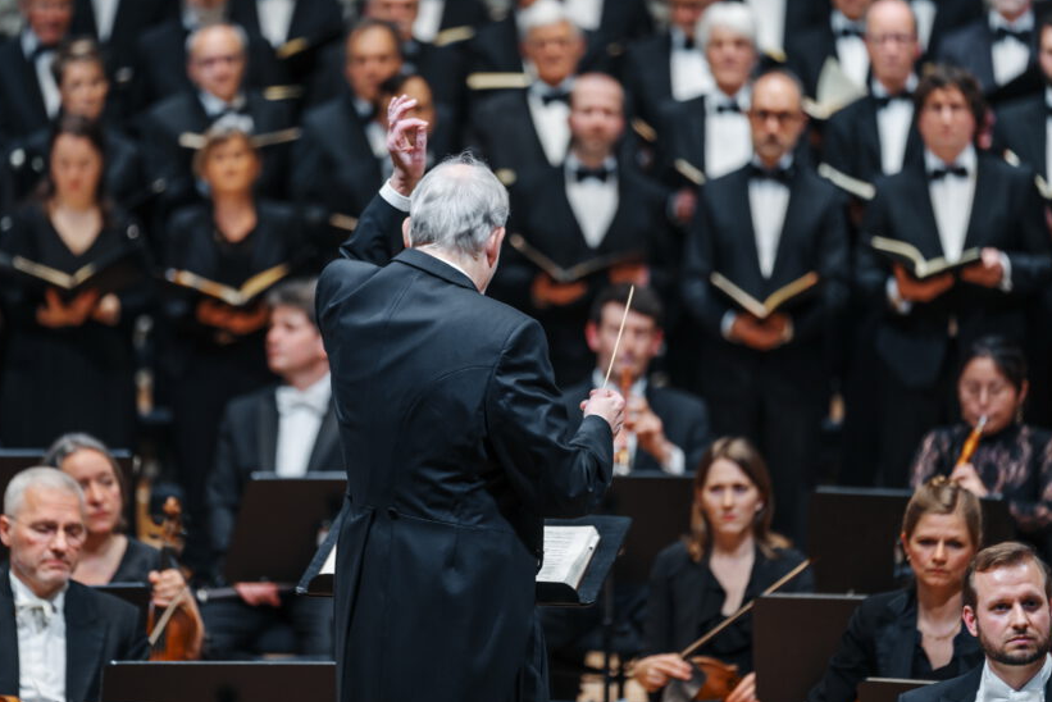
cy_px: 367
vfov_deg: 5.6
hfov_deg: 8.3
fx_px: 7220
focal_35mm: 247
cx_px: 452
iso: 800
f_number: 2.8
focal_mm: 198
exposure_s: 1/200
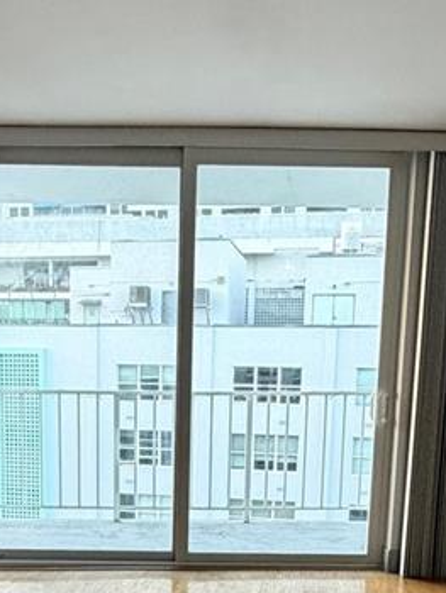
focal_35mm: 48
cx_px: 139
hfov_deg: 30.0
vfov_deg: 37.7
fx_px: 824
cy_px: 502
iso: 320
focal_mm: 2.22
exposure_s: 1/62
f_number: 2.2
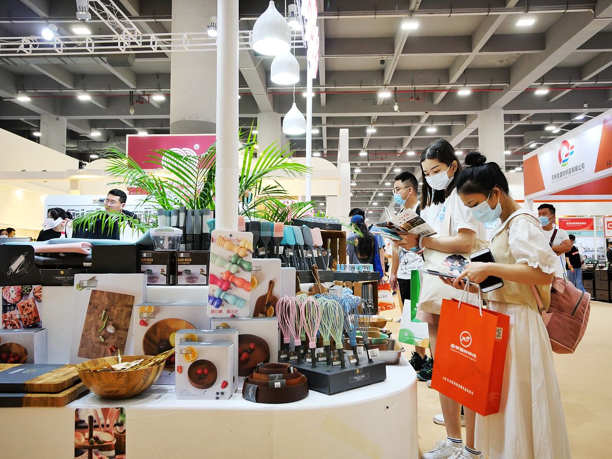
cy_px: 230
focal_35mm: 28
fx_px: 495
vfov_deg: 49.7
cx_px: 306
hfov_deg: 63.4
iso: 640
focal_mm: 14
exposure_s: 1/60
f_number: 4
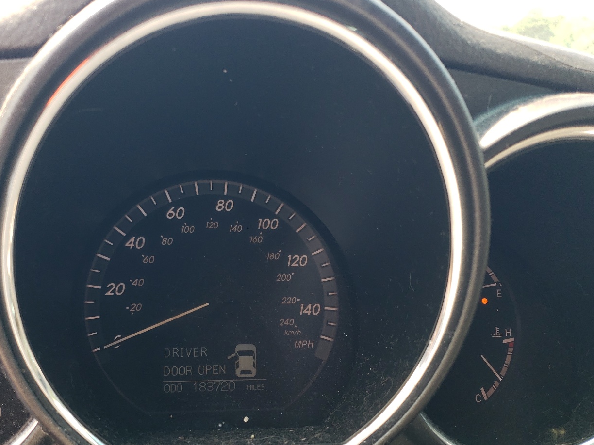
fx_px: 583
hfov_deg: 53.7
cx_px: 245
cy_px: 245
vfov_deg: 41.7
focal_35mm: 34
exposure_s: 1/156
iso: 50
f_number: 1.5
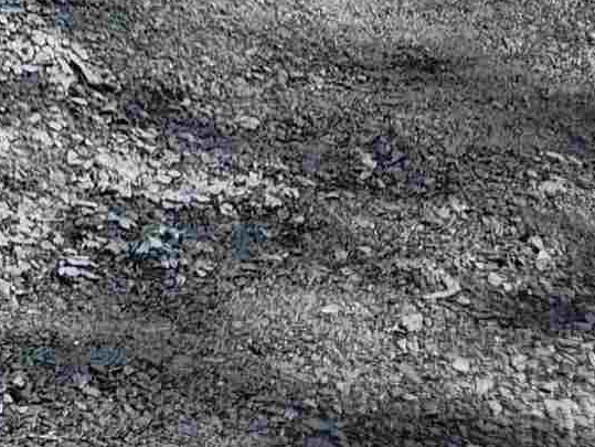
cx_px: -510
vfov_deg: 9.9
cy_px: -624
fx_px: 2253
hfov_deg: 13.4
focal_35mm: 131
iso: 20
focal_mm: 5.4
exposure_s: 1/968
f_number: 1.8
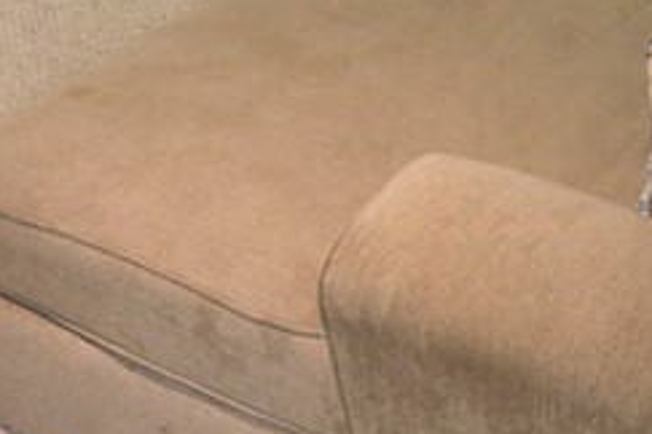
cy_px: -158
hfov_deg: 27.4
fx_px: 1213
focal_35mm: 67
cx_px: 723
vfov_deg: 18.6
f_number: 3.5
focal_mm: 10
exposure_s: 1/60
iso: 1250
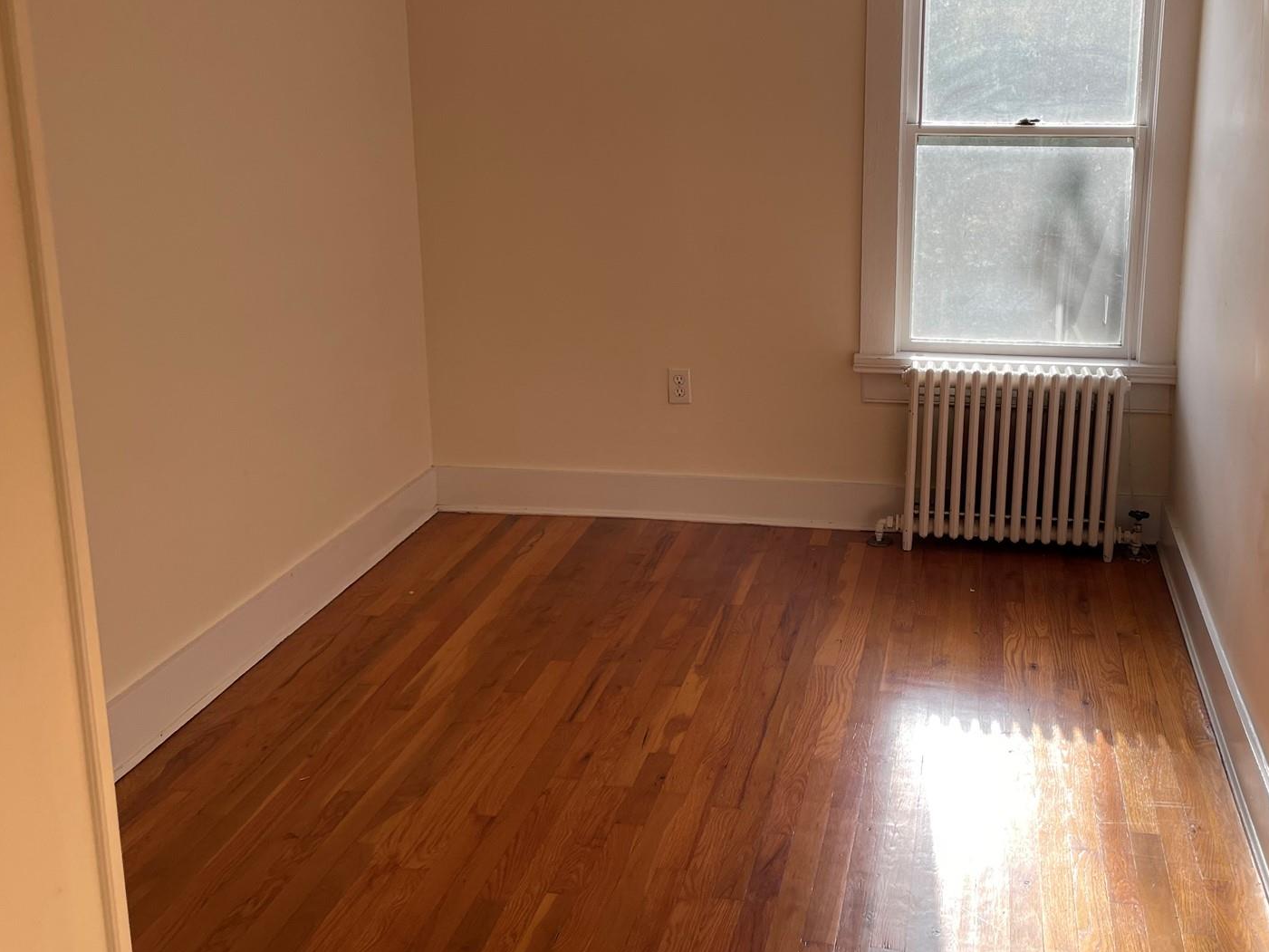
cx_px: 810
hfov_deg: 48.4
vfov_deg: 37.6
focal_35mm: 38
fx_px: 1393
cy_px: 404
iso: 32
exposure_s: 1/335
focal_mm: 4.2
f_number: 1.6
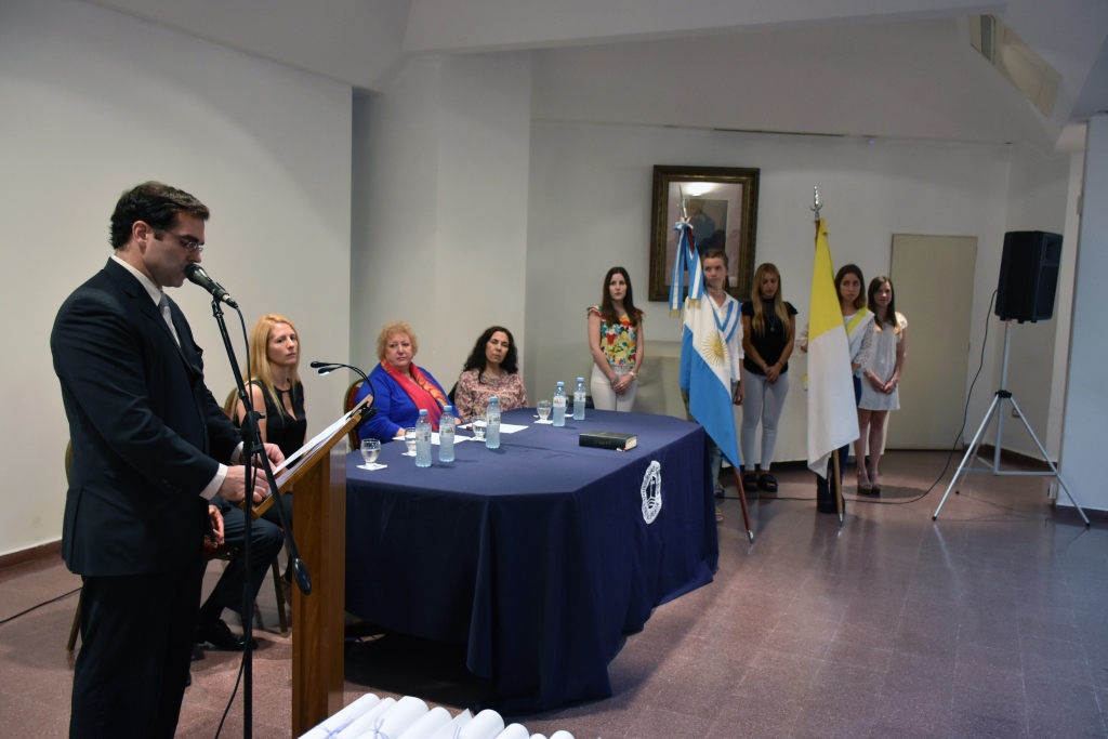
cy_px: 370
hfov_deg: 61.9
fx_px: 923
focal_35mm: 30
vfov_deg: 43.6
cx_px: 554
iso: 1600
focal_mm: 20
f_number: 3.5
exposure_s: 1/50
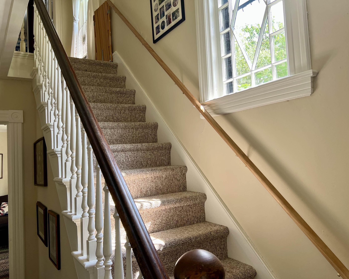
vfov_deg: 51.5
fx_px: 289
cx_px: 161
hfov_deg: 62.1
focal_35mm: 28
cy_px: 144
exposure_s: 1/133
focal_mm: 5.7
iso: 64
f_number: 1.5
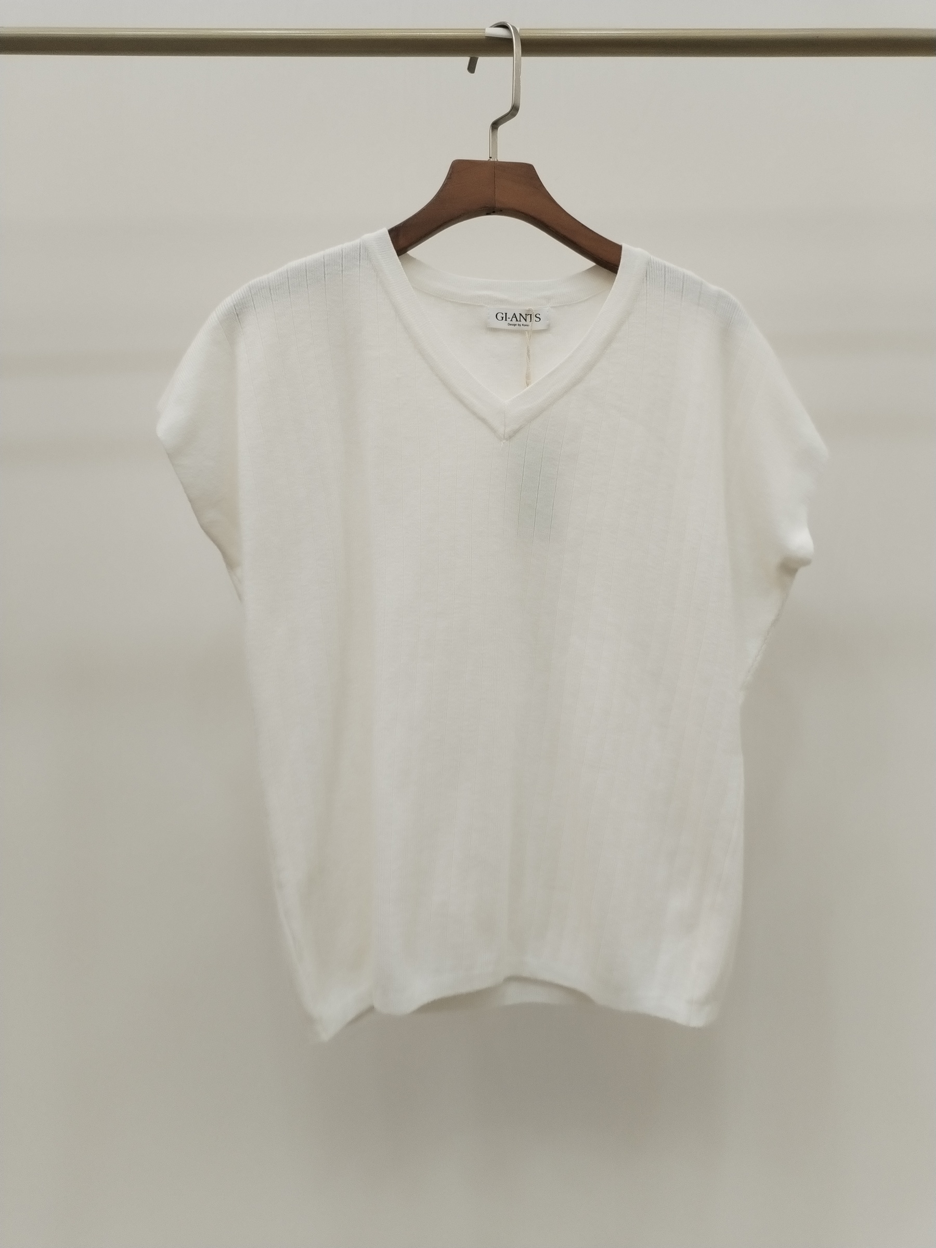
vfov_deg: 61.7
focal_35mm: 29
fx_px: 1046
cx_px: 468
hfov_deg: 48.2
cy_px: 624
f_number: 1.8
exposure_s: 1/120
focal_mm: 4.75
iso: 231
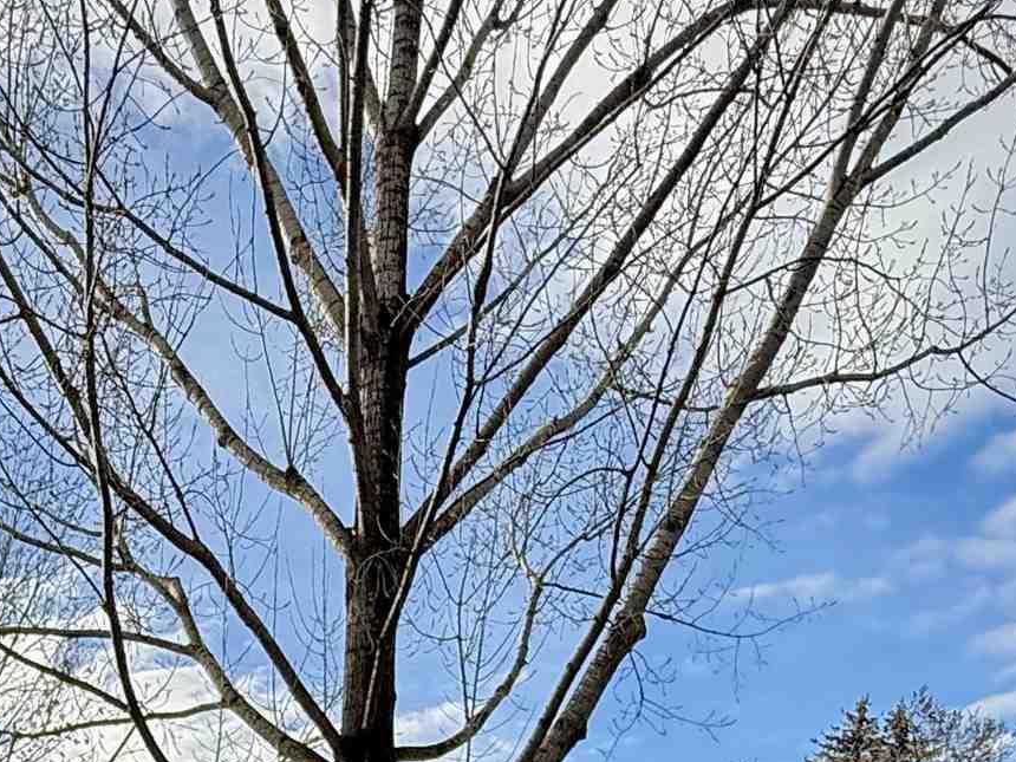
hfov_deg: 37.4
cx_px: 267
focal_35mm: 50
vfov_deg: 22.9
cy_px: 1183
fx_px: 1468
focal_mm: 2.22
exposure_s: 1/970
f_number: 2.2
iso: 64
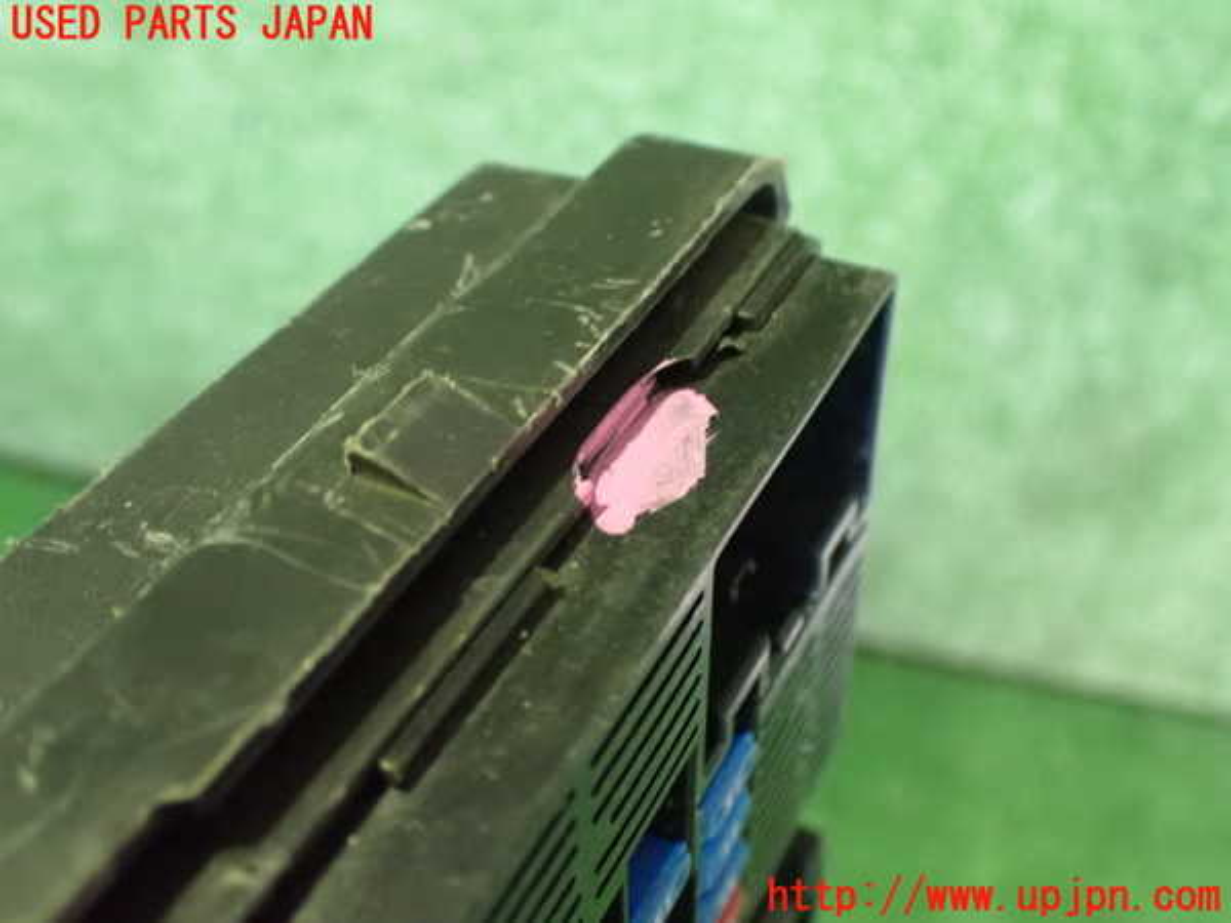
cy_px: 462
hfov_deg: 49.0
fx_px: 1351
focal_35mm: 38
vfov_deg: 37.7
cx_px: 616
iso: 1600
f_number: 2.7
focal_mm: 6.83
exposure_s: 1/20
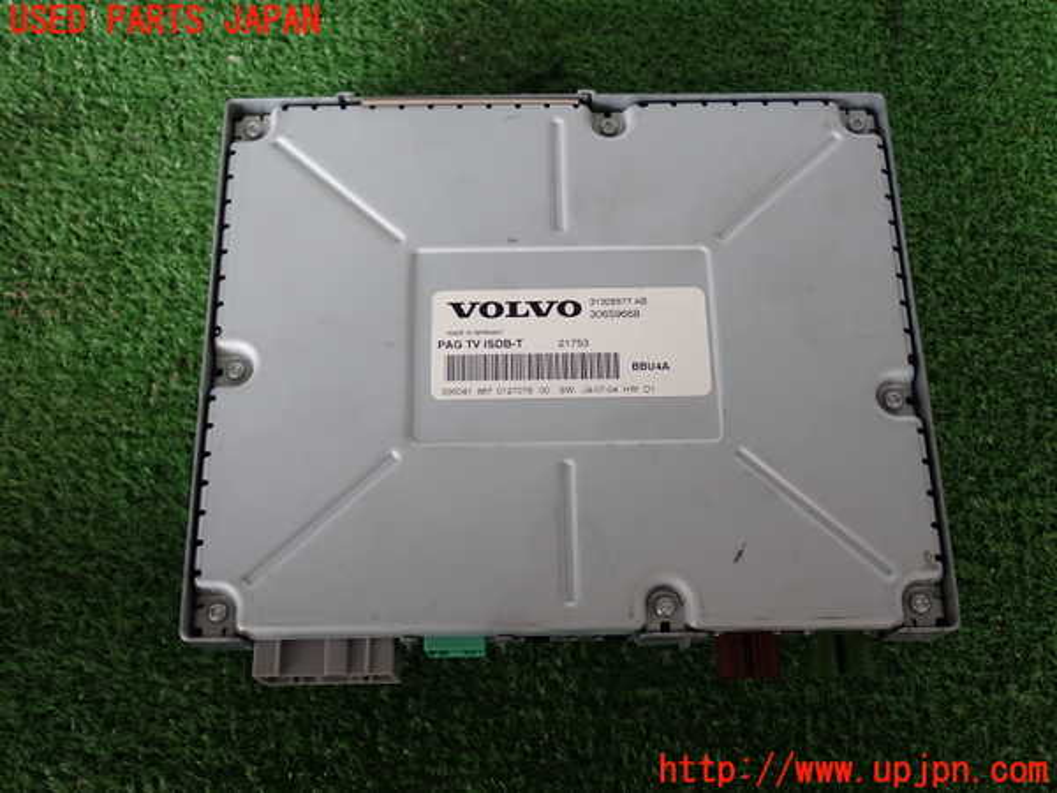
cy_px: 396
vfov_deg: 37.7
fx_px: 1160
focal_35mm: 38
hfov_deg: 49.0
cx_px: 528
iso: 125
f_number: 2.7
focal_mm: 6.83
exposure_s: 1/80
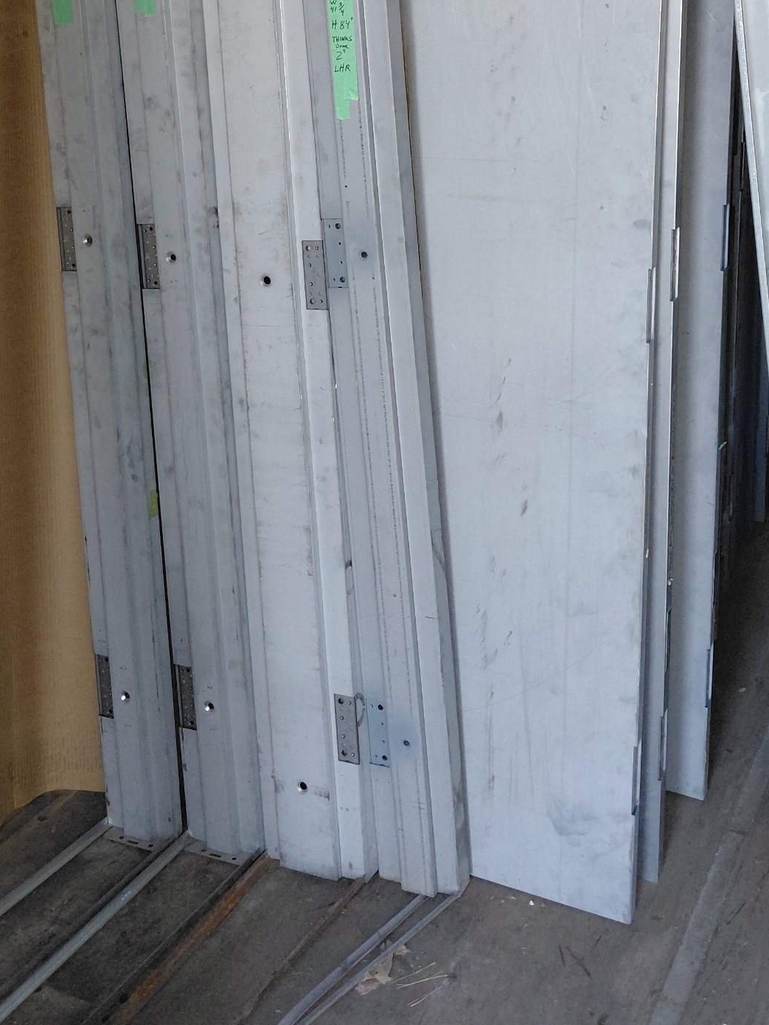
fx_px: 1303
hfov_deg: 32.6
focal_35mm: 44
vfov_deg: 41.1
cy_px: 200
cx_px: 248
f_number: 1.8
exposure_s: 1/120
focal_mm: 4.69
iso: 250
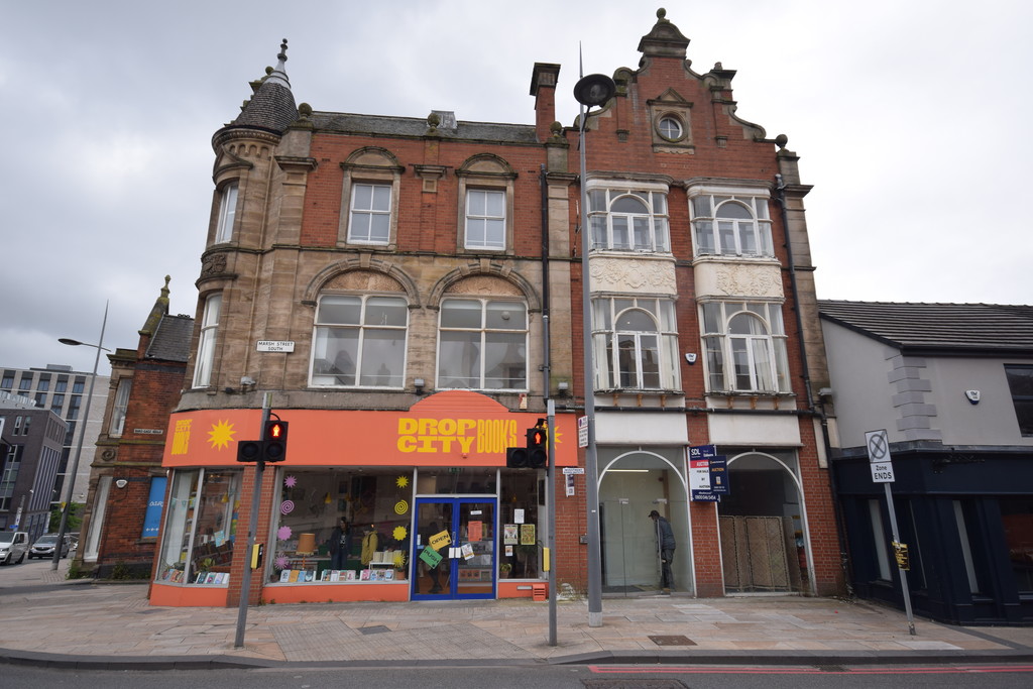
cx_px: 516
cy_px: 344
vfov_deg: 63.2
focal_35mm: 20
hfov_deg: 85.4
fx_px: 560
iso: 200
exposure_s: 1/250
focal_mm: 13
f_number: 8
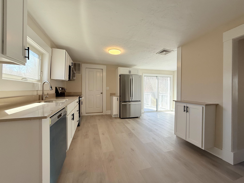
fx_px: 99
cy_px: 92
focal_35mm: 14
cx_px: 122
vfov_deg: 85.7
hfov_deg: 102.1
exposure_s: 1/188
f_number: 2.2
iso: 64
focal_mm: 2.22
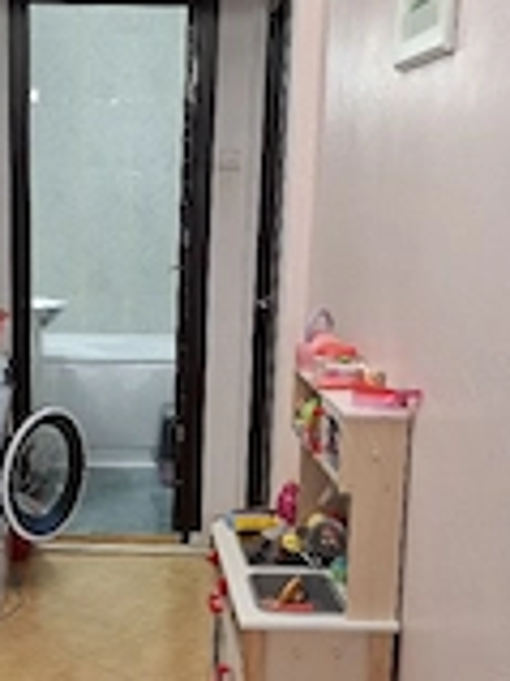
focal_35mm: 58
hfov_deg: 24.9
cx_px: 133
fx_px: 1141
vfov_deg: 32.7
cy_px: 493
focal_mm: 5.54
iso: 320
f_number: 1.8
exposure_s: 1/50
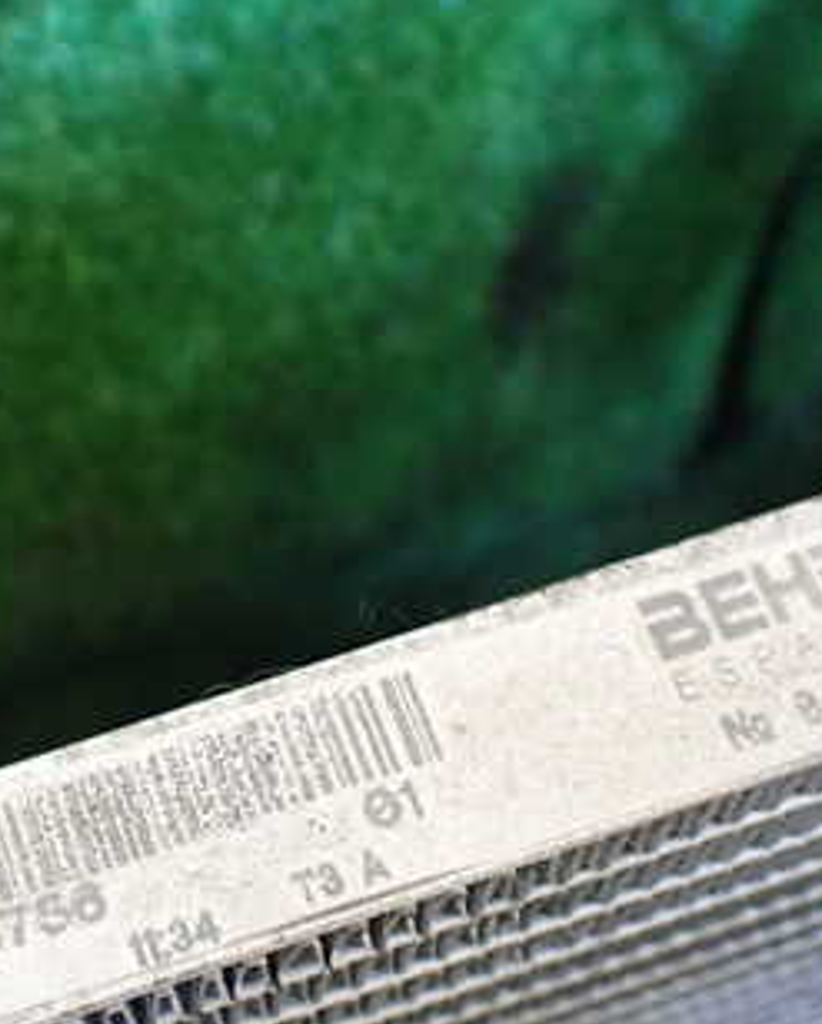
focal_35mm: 57
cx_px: 106
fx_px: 1731
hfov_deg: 26.0
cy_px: 711
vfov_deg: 32.6
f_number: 2.3
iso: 800
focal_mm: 5.4
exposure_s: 1/40
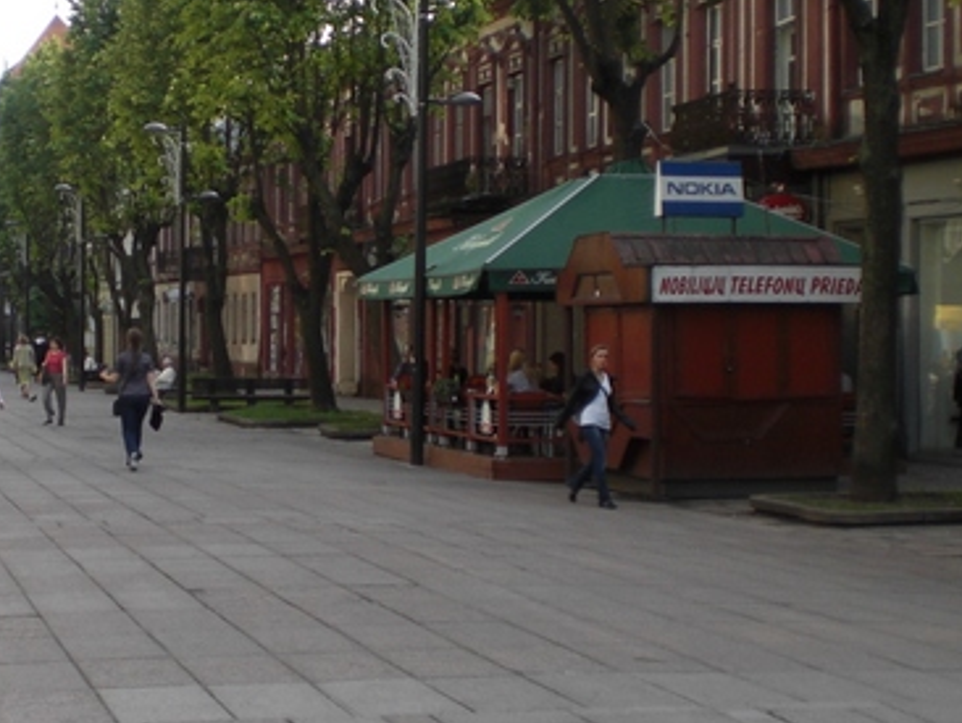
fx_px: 2308
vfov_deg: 17.8
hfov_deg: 23.0
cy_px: 347
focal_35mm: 83
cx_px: 126
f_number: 3.1
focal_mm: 6.3
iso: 50
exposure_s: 1/125
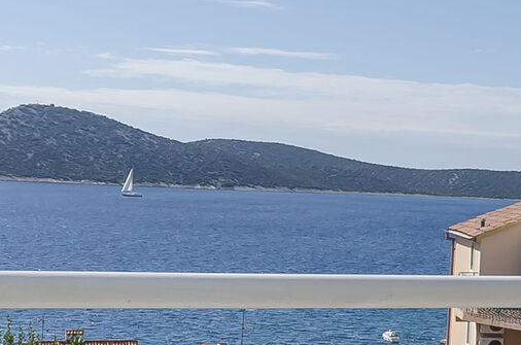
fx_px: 1199
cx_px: 535
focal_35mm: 83
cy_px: 202
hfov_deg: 23.4
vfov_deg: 16.4
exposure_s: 1/320
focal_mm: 10
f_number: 9
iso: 100
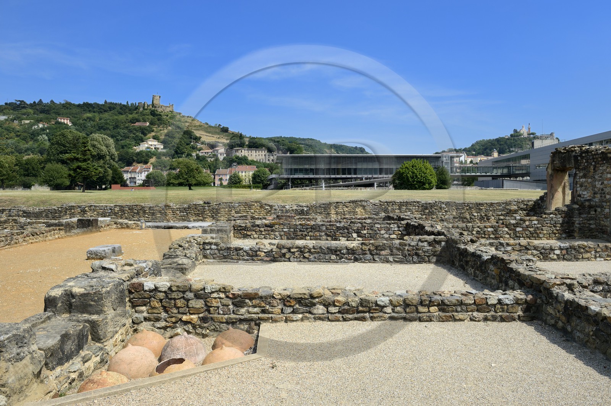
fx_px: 475
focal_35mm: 28
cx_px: 306
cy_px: 203
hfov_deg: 65.5
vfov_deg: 46.3
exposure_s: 1/250
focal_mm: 28
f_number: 8
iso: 100
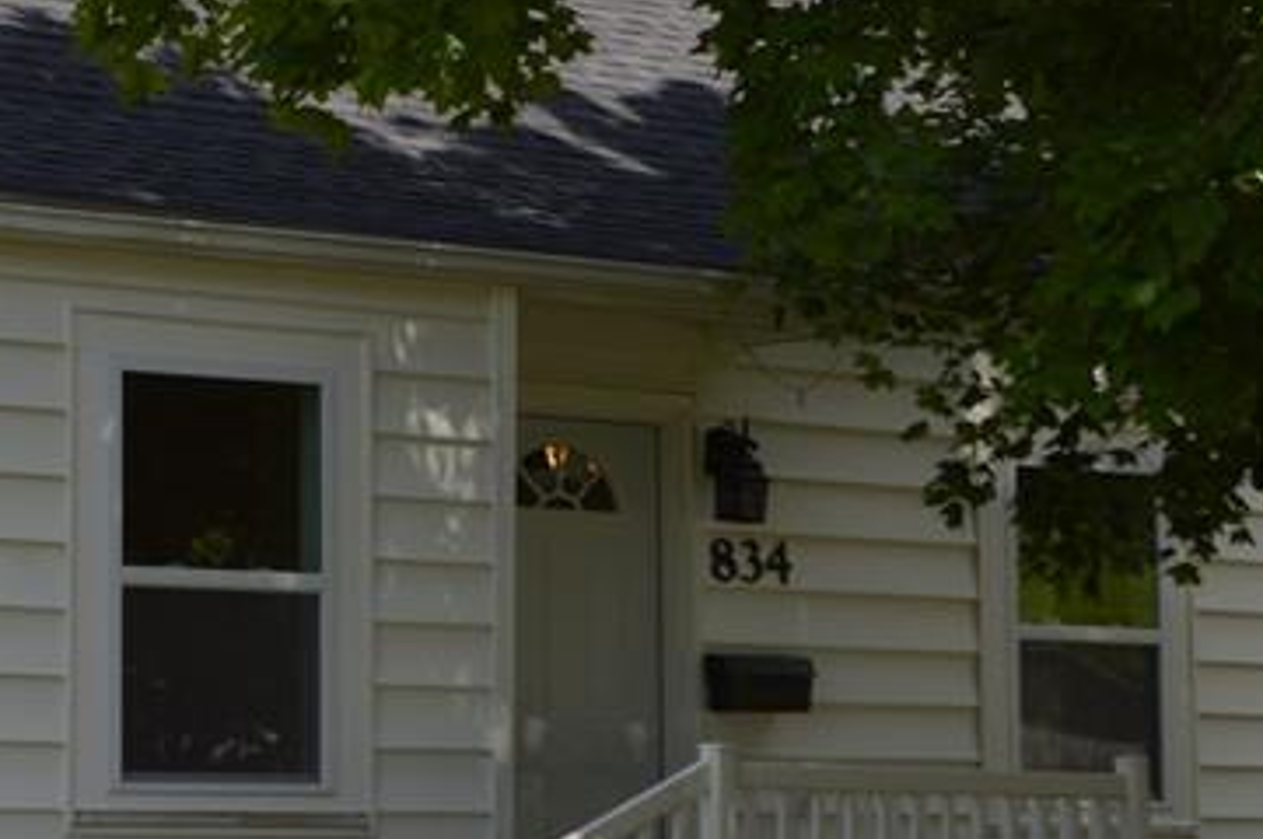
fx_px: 3575
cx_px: -143
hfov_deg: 19.2
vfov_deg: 13.4
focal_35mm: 102
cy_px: 329
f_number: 8
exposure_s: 1/200
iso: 100
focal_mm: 24
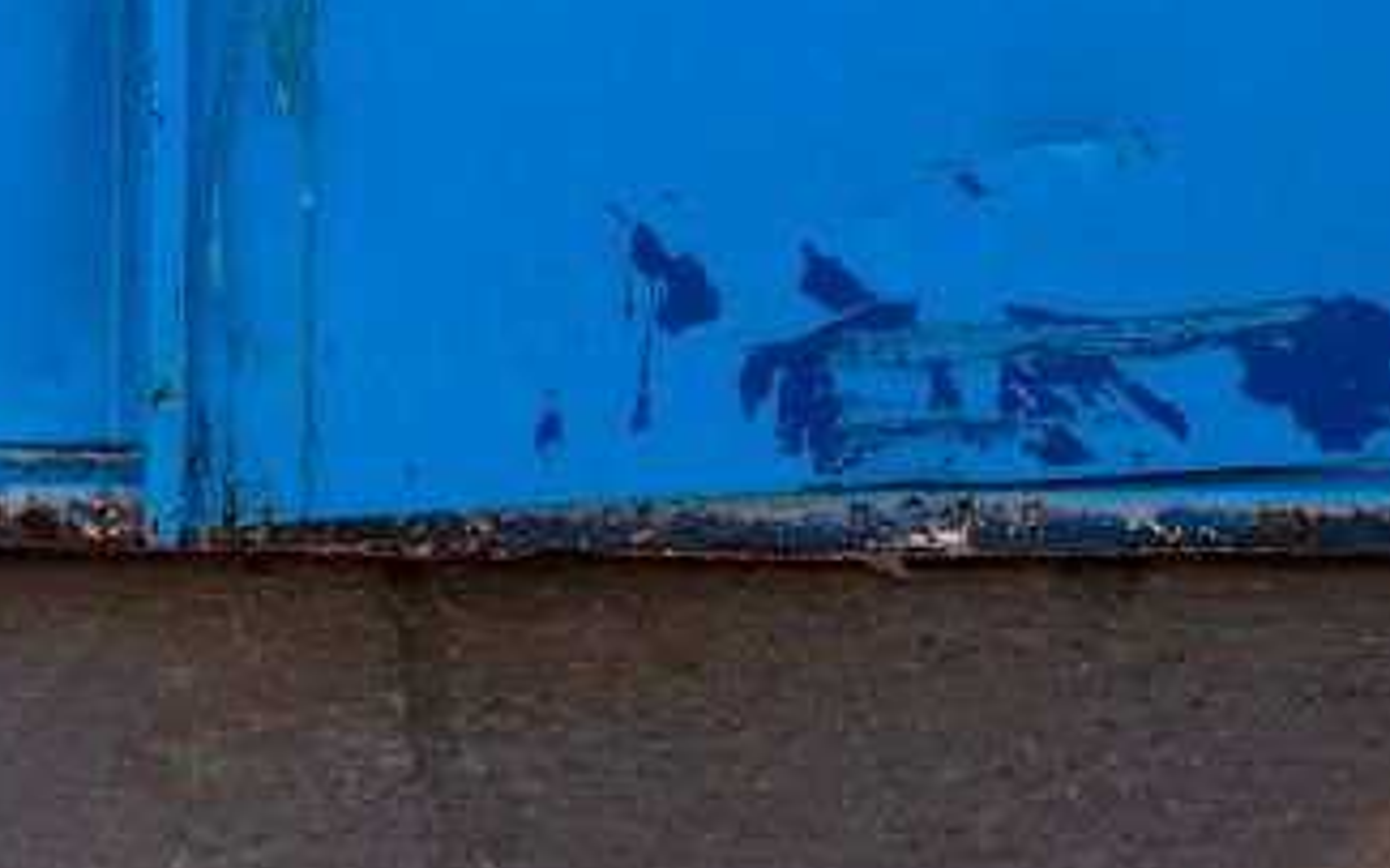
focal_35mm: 94
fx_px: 3560
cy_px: -902
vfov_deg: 12.2
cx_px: 124
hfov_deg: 21.6
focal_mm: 6.76
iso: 160
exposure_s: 1/100
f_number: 1.78
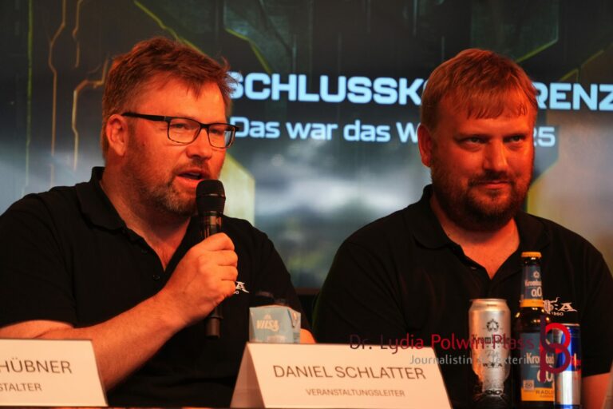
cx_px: 306
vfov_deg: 6.5
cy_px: 204
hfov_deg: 9.7
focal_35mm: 212
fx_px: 3601
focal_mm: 141
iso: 1600
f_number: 5.6
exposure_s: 1/250
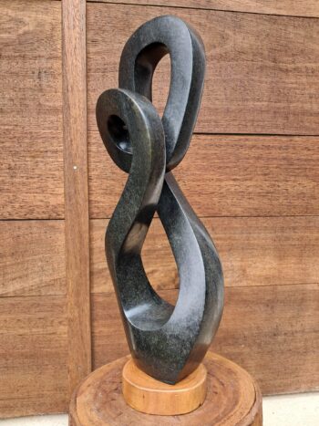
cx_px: 160
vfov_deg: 65.3
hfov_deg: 51.3
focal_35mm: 27
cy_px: 213
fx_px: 332
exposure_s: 1/100
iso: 50
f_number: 1.8
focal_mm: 4
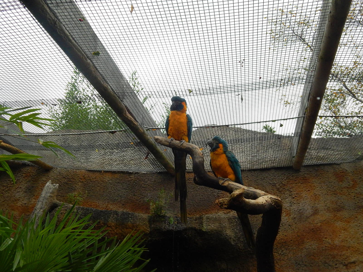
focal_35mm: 38
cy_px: 136
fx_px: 398
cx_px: 182
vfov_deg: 37.7
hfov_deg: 49.0
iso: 400
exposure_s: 1/200
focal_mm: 6.8
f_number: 3.4
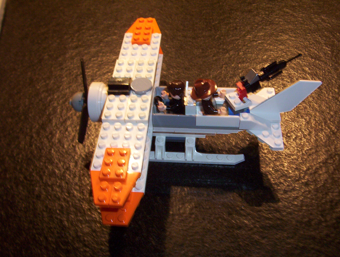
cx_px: 170
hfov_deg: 51.2
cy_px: 128
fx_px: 354
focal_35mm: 36
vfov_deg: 39.8
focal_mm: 5.54
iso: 140
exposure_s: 1/8
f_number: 2.76
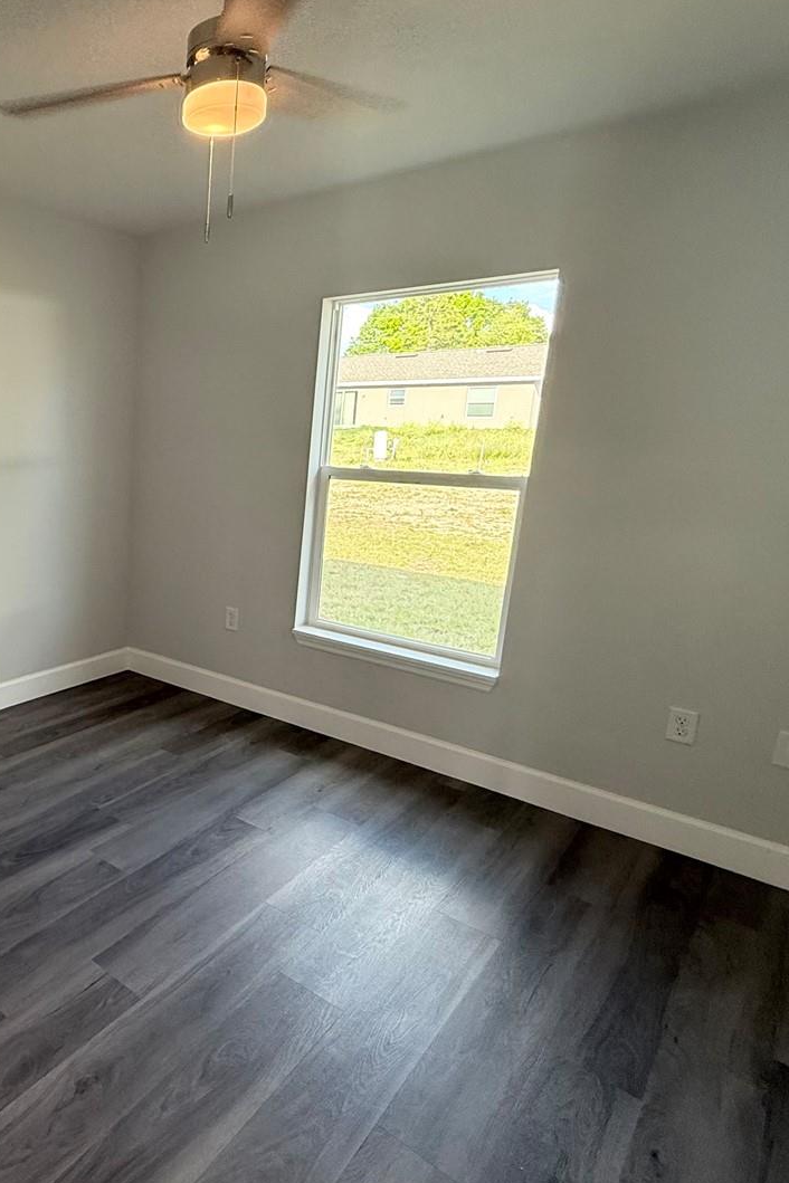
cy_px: 572
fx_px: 723
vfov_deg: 78.6
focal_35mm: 22
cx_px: 56
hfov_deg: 49.8
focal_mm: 2.22
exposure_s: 1/120
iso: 160
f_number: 2.2
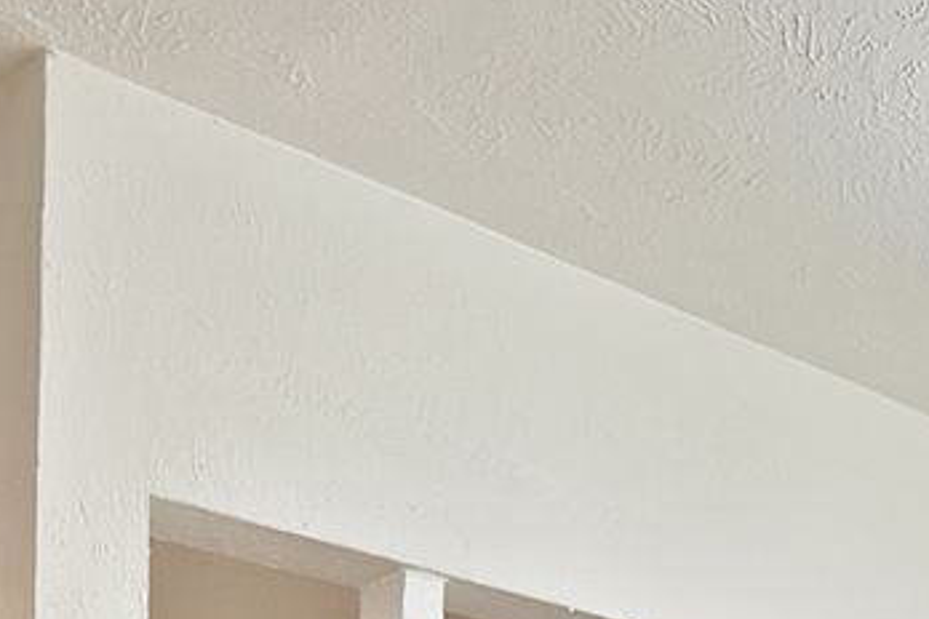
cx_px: 1111
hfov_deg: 26.1
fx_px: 1780
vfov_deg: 15.9
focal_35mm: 69
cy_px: 1195
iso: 640
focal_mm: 12
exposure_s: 1/4
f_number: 9
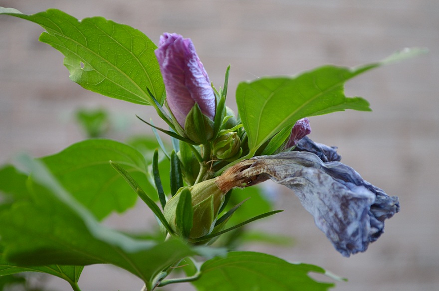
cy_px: 146
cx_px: 220
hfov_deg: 28.1
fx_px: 877
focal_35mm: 72
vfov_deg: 18.9
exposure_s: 1/60
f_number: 5.6
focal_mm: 48
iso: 560
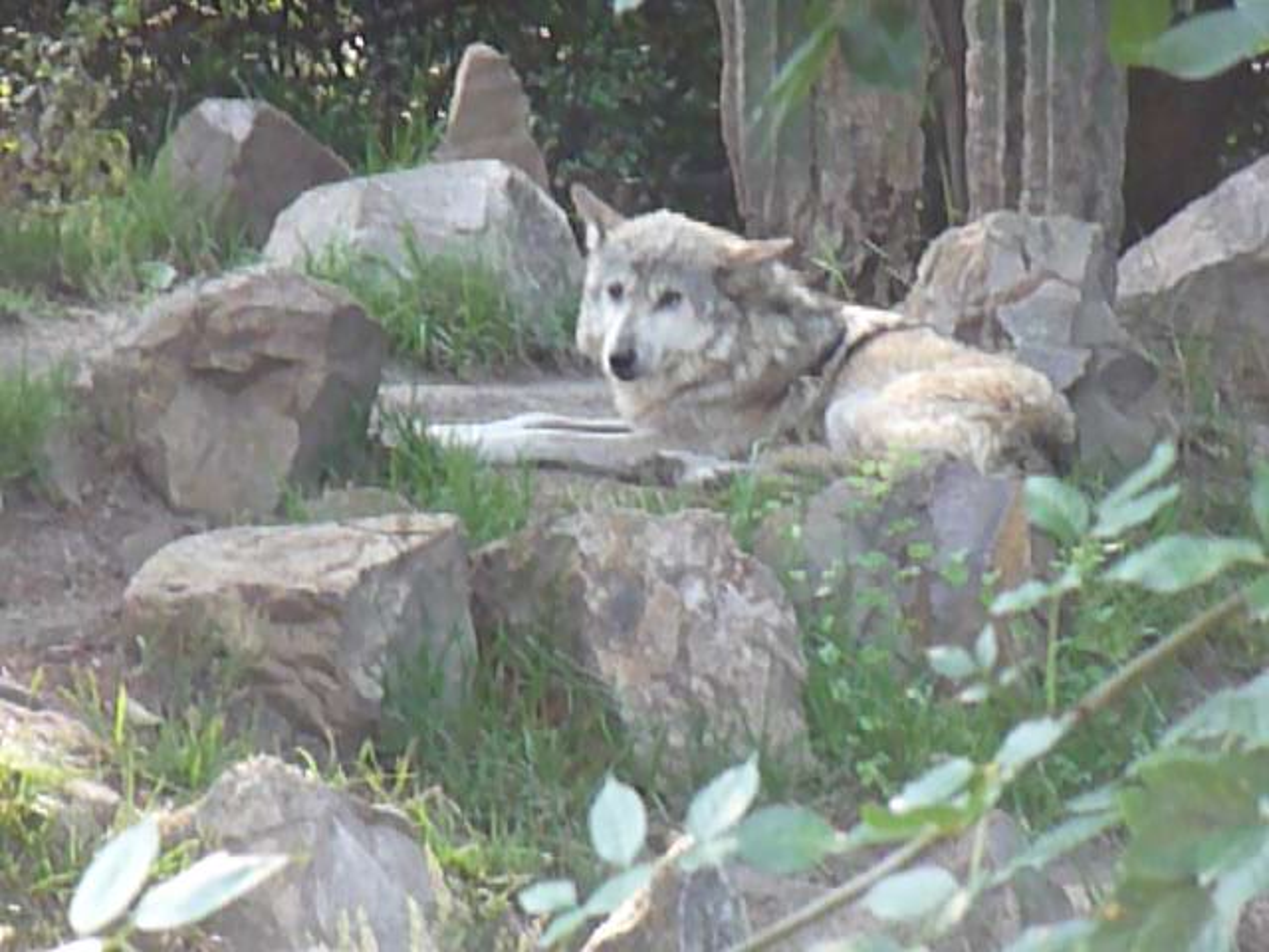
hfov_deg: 7.1
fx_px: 10265
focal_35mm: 280
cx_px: 634
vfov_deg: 5.3
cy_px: 476
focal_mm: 47
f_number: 11
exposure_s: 1/30
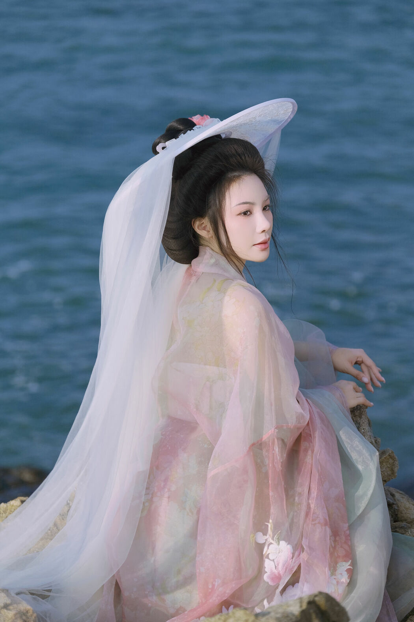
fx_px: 2346
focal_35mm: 136
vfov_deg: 15.1
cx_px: 207
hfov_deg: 10.1
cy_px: 311
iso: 500
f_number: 2.8
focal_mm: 90.6
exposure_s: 1/4000
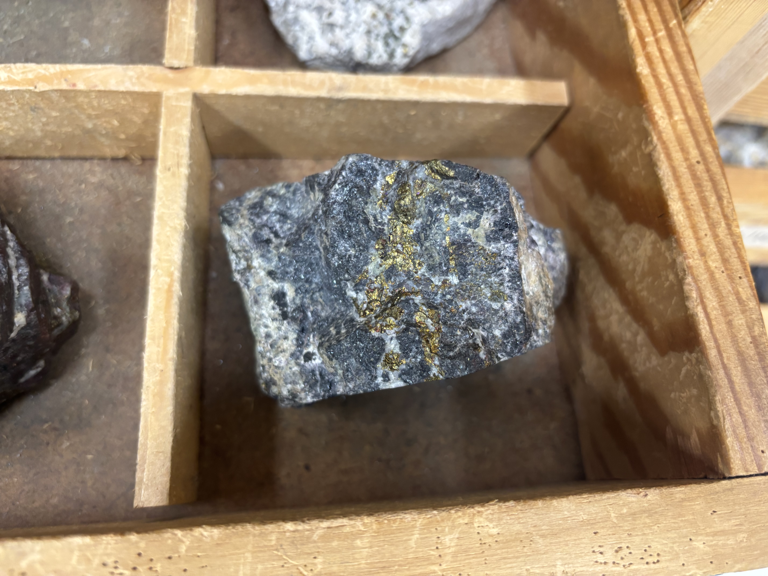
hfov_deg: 67.3
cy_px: 288
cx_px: 384
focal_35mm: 26
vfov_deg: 53.1
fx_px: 577
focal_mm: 5.96
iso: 250
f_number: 1.6
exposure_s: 1/60
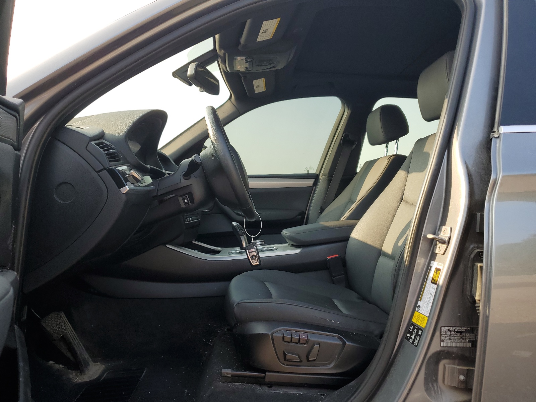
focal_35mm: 26
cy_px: 201
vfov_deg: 53.1
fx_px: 403
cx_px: 268
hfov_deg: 67.3
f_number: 1.5
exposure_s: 1/476
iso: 50
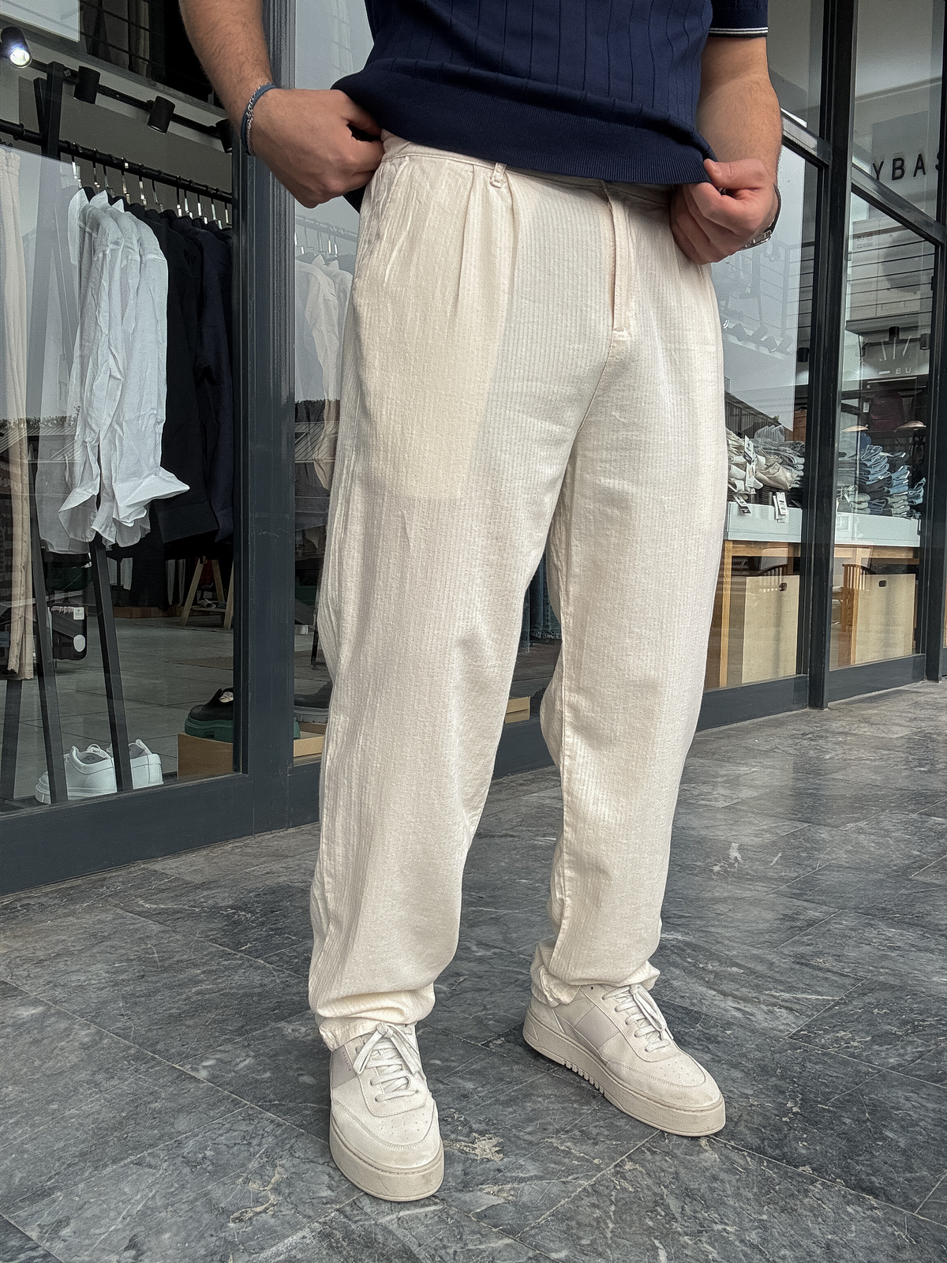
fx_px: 1094
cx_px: 474
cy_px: 632
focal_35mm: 30
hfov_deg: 46.8
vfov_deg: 60.0
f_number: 1.9
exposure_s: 1/350
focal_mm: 2.69
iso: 25
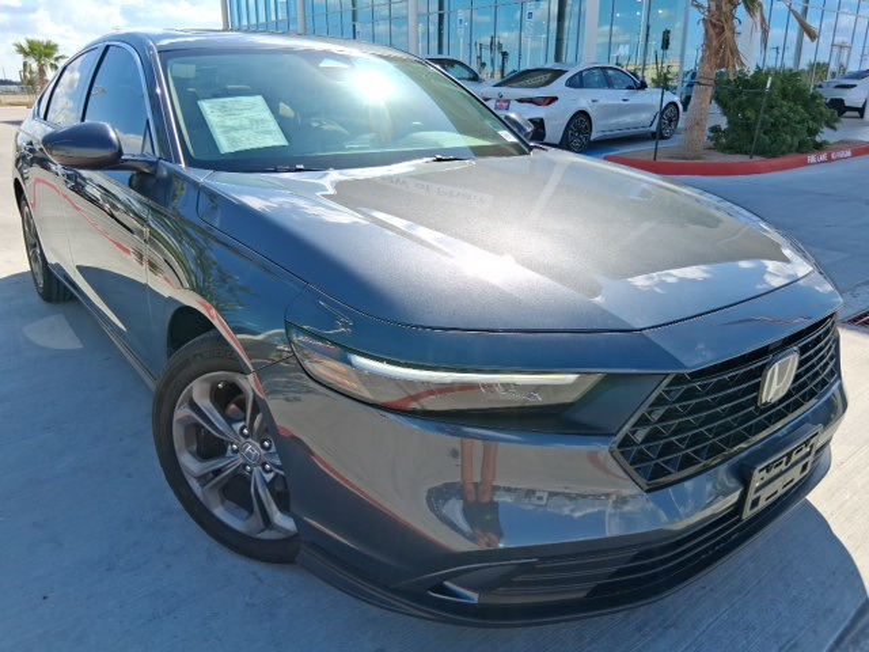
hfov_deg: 67.3
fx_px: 653
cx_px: 434
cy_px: 326
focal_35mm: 26
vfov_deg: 53.1
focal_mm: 3.98
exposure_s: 1/543
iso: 25
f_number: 1.8
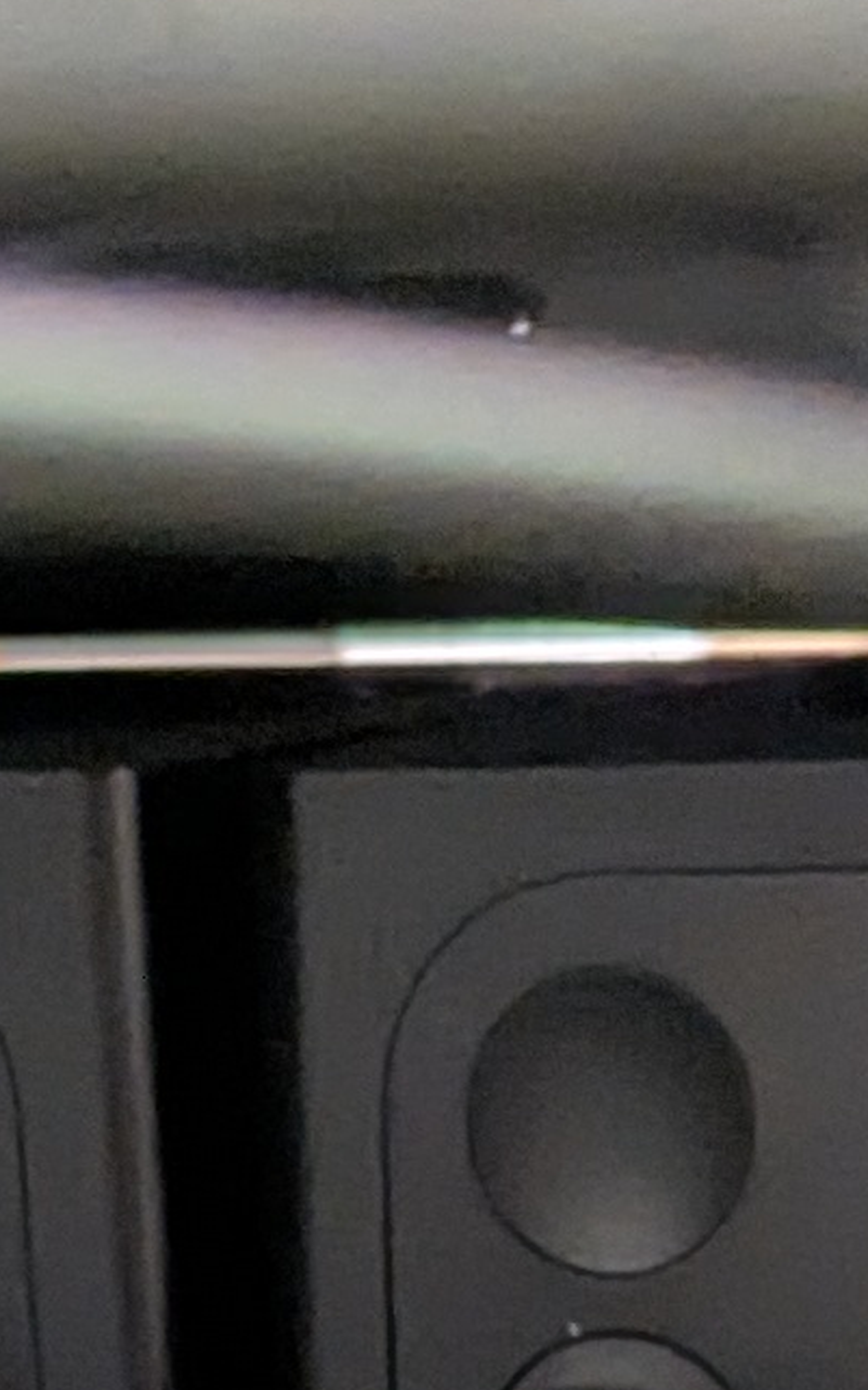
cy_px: 3380
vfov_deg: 10.9
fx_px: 6134
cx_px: 617
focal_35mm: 162
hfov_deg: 8.1
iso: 1128
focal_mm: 6.81
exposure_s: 1/40
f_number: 1.85
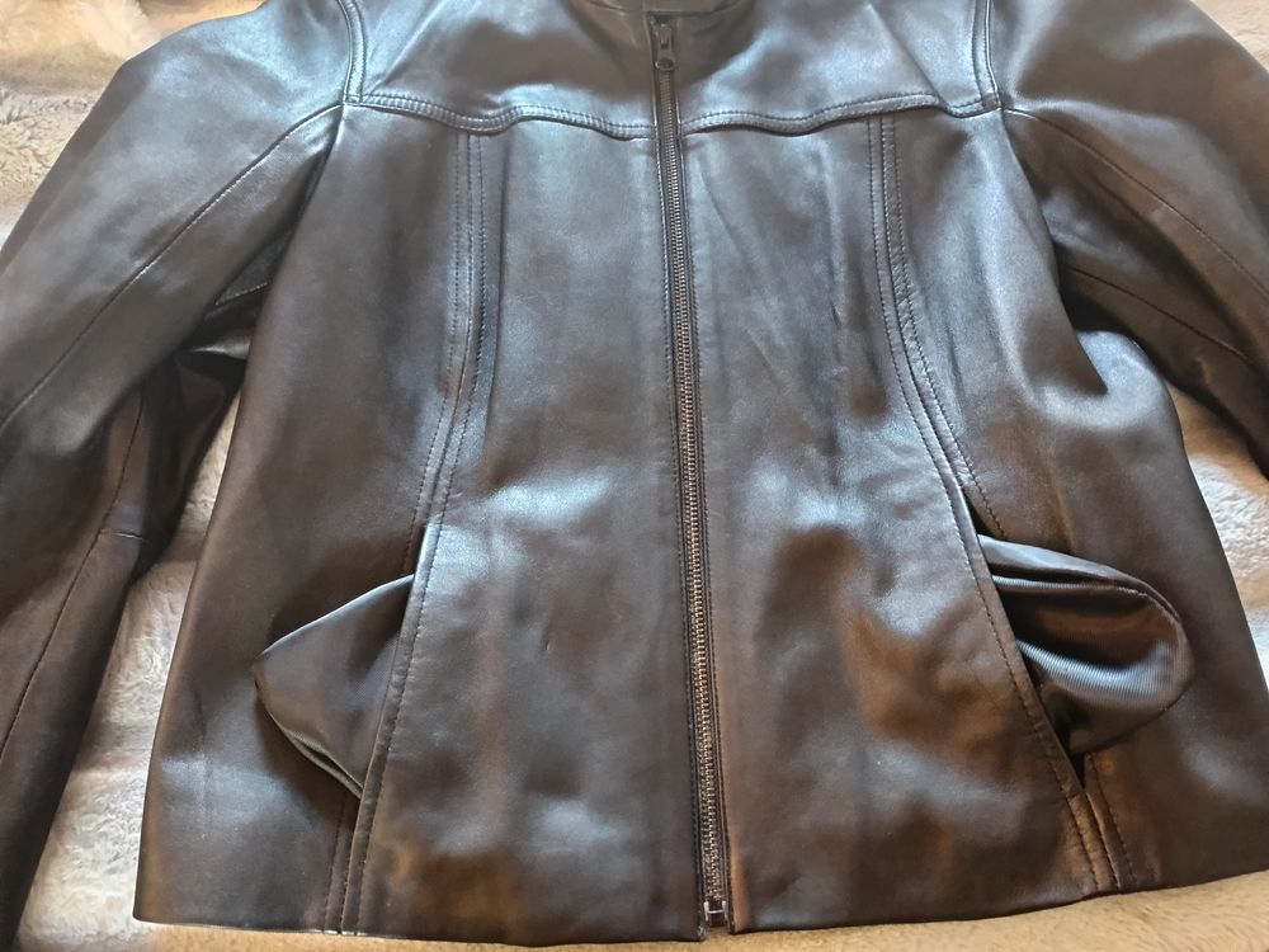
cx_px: 634
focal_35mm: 24
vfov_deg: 56.8
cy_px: 476
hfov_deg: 71.6
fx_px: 880
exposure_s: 1/16.7
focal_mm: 5.31
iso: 5609
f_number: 1.7
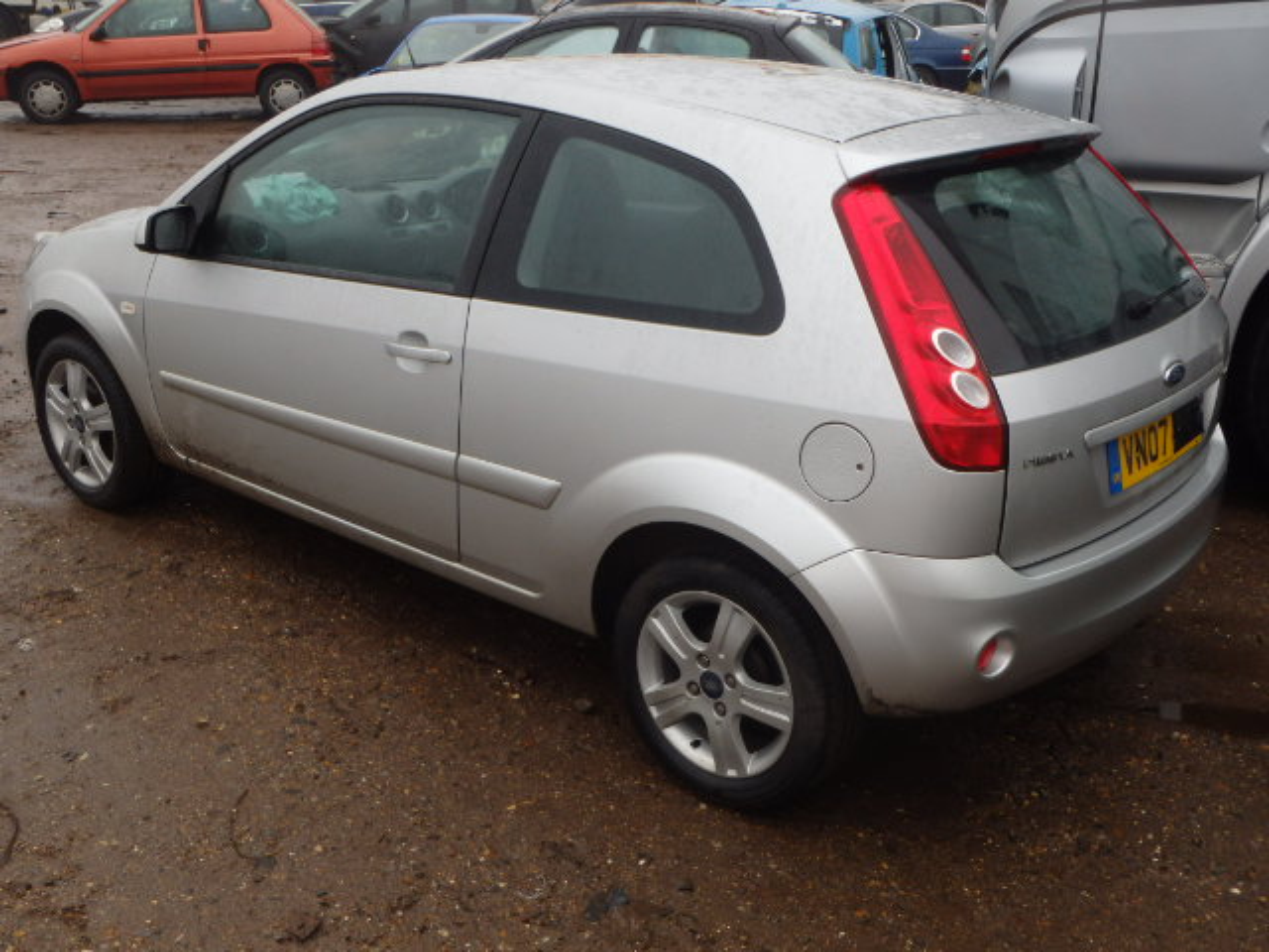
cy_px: 476
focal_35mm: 38
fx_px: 1393
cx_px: 634
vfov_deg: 37.7
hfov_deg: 49.0
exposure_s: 1/80
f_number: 4.6
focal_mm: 6.8
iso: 200
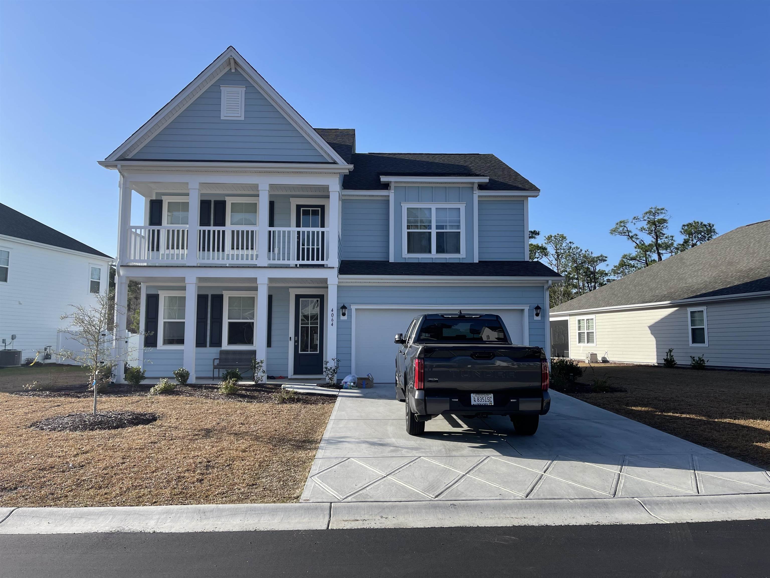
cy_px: 289
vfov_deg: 54.9
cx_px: 385
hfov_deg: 69.4
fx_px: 556
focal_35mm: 25
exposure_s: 1/2387
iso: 32
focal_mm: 5.1
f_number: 1.6
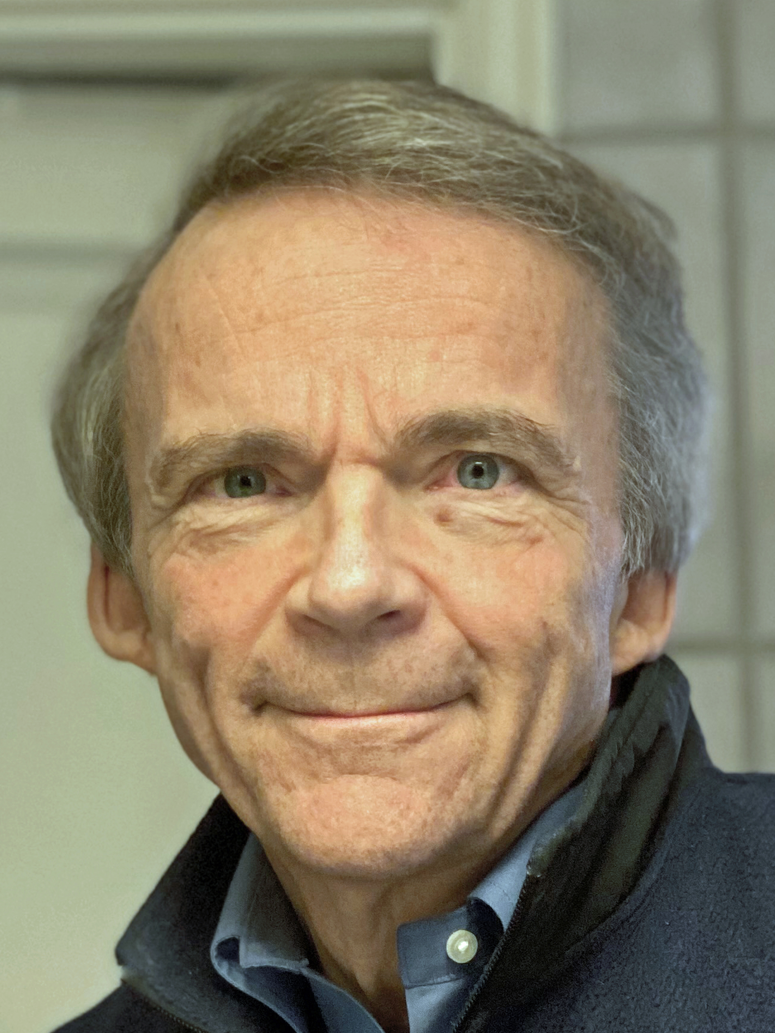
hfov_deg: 26.1
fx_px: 1672
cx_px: 364
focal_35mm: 56
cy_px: 523
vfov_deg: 34.3
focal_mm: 6
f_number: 2
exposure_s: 1/33
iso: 250
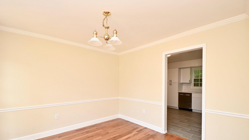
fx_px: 106
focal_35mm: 16
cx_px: 124
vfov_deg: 66.7
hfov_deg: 99.4
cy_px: 81
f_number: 7.1
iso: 320
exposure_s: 1/30
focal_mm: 10
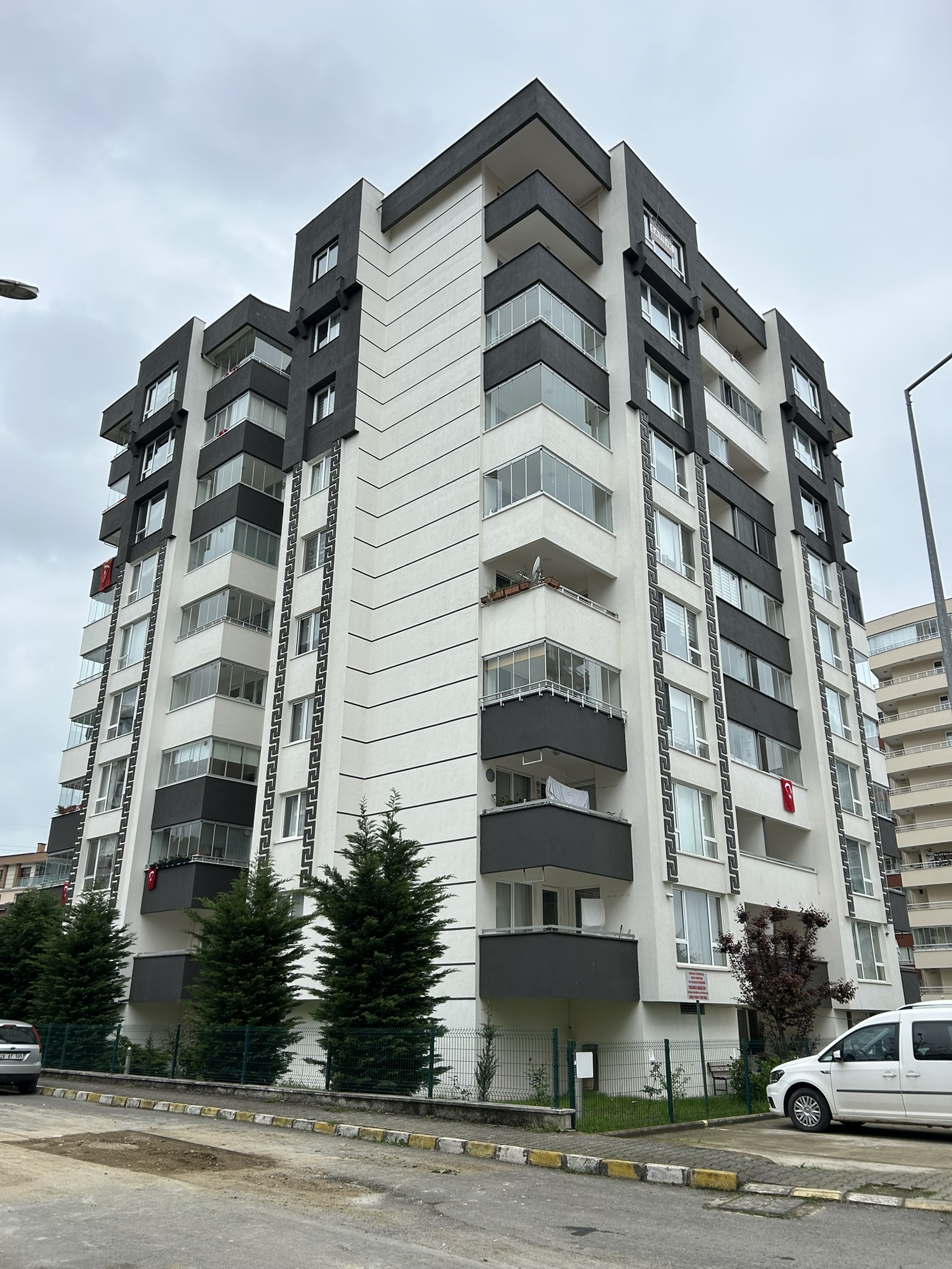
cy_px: 634
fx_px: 953
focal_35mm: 26
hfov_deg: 53.1
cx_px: 476
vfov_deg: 67.3
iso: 50
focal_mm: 5.7
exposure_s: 1/1972
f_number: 1.5
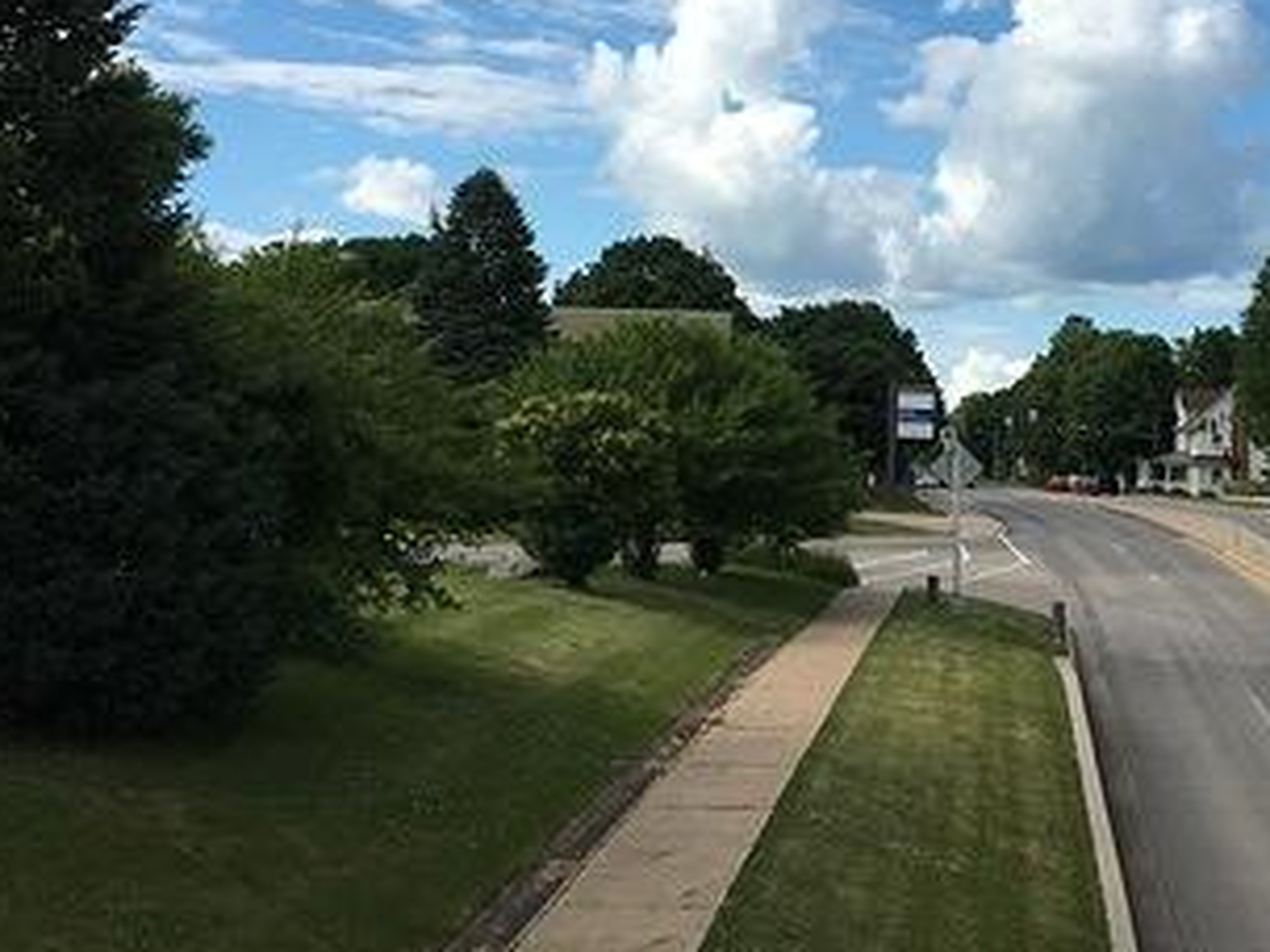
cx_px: 911
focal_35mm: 61
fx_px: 2238
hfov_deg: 31.3
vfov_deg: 23.8
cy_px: 246
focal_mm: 4.15
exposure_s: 1/2137
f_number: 2.2
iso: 25
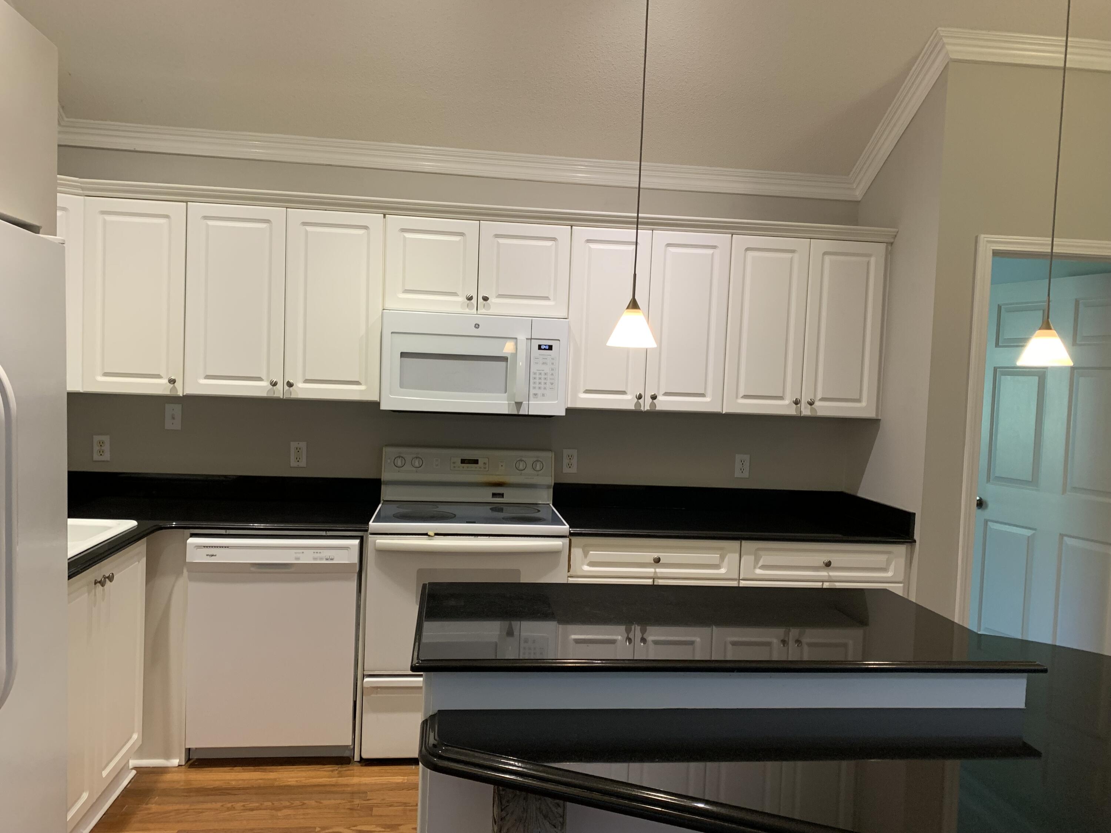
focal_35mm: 26
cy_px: 416
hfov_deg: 67.3
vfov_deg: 53.1
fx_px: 834
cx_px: 556
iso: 125
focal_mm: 4.25
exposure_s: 1/60
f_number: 1.8
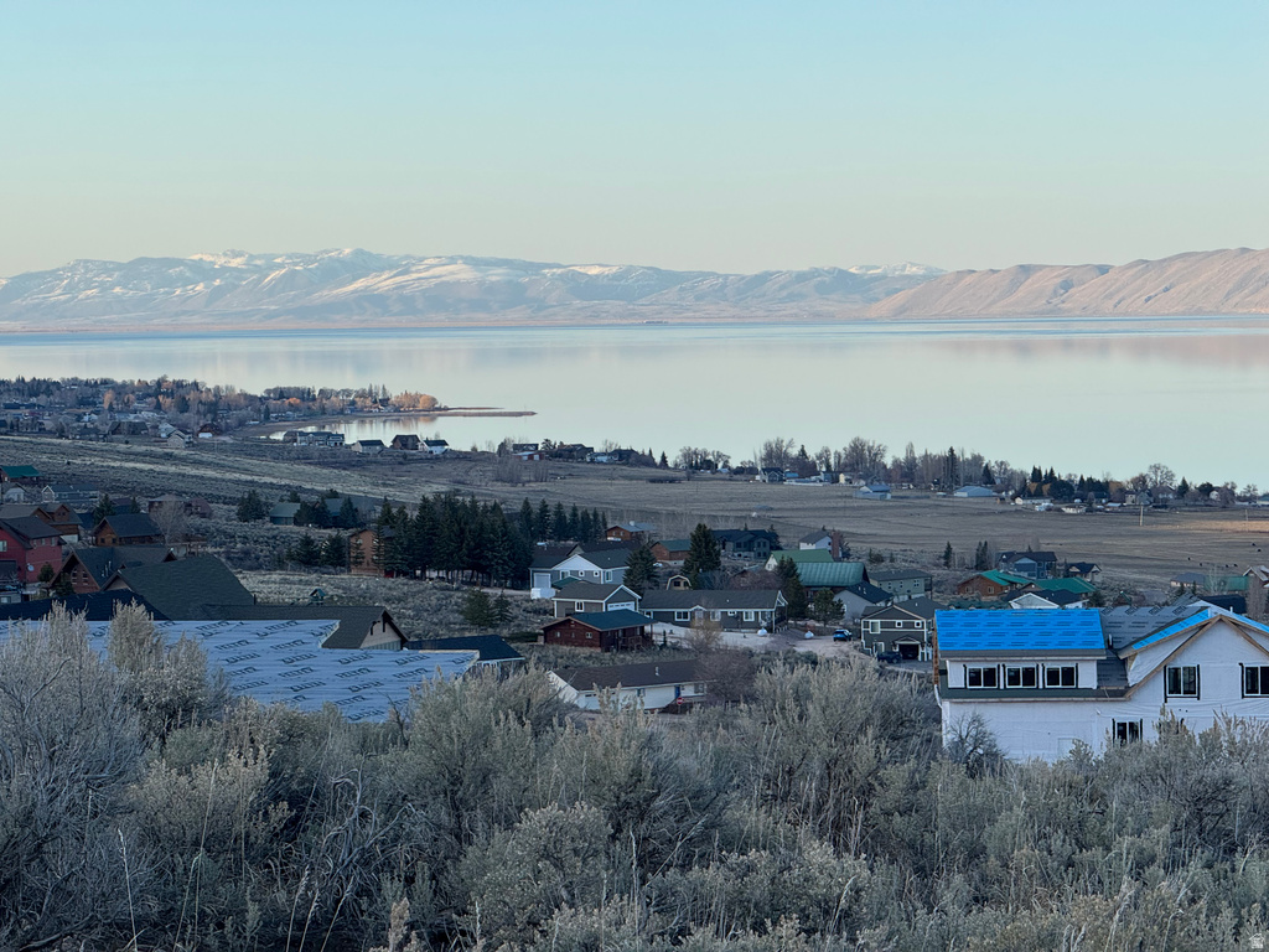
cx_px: 634
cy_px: 476
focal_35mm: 120
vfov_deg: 12.3
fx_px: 4399
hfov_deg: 16.4
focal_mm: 15.66
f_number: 2.8
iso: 50
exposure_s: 1/470
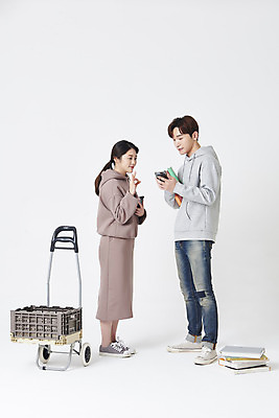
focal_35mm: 62
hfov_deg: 21.9
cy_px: 209
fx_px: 720
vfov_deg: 32.4
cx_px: 140
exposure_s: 1/125
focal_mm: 62
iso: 100
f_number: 13
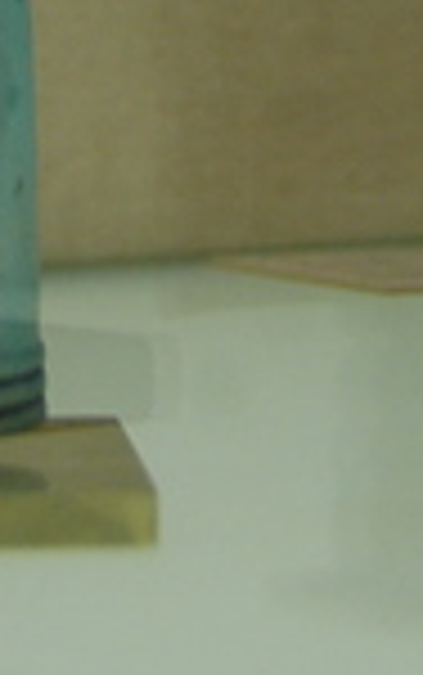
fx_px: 4216
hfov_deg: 5.7
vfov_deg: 8.7
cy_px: -664
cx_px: -45
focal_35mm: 229
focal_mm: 34
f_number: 4.5
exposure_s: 1/80
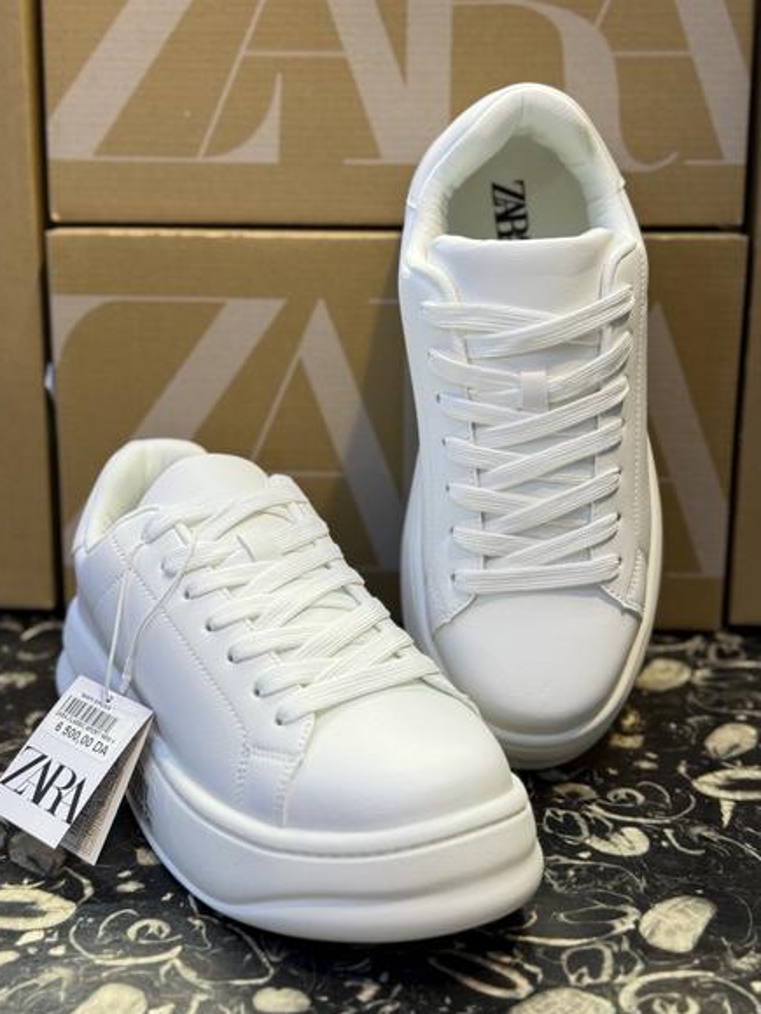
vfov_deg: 38.2
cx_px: 374
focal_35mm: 50
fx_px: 1466
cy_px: 498
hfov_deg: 29.1
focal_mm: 6.76
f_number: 1.78
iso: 50
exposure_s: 1/148
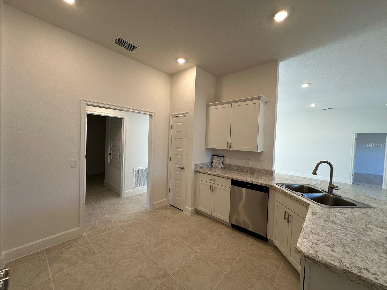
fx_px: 157
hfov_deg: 102.1
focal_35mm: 14
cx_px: 194
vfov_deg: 85.7
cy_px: 145
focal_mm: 2.22
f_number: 2.2
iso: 125
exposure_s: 1/120
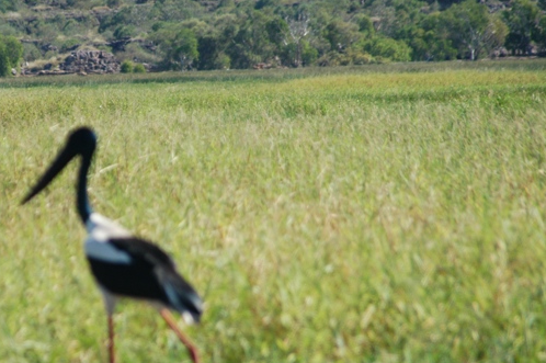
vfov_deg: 2.8
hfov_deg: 4.1
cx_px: 139
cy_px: 200
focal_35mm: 498
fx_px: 7545
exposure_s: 1/800
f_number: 7.1
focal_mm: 220
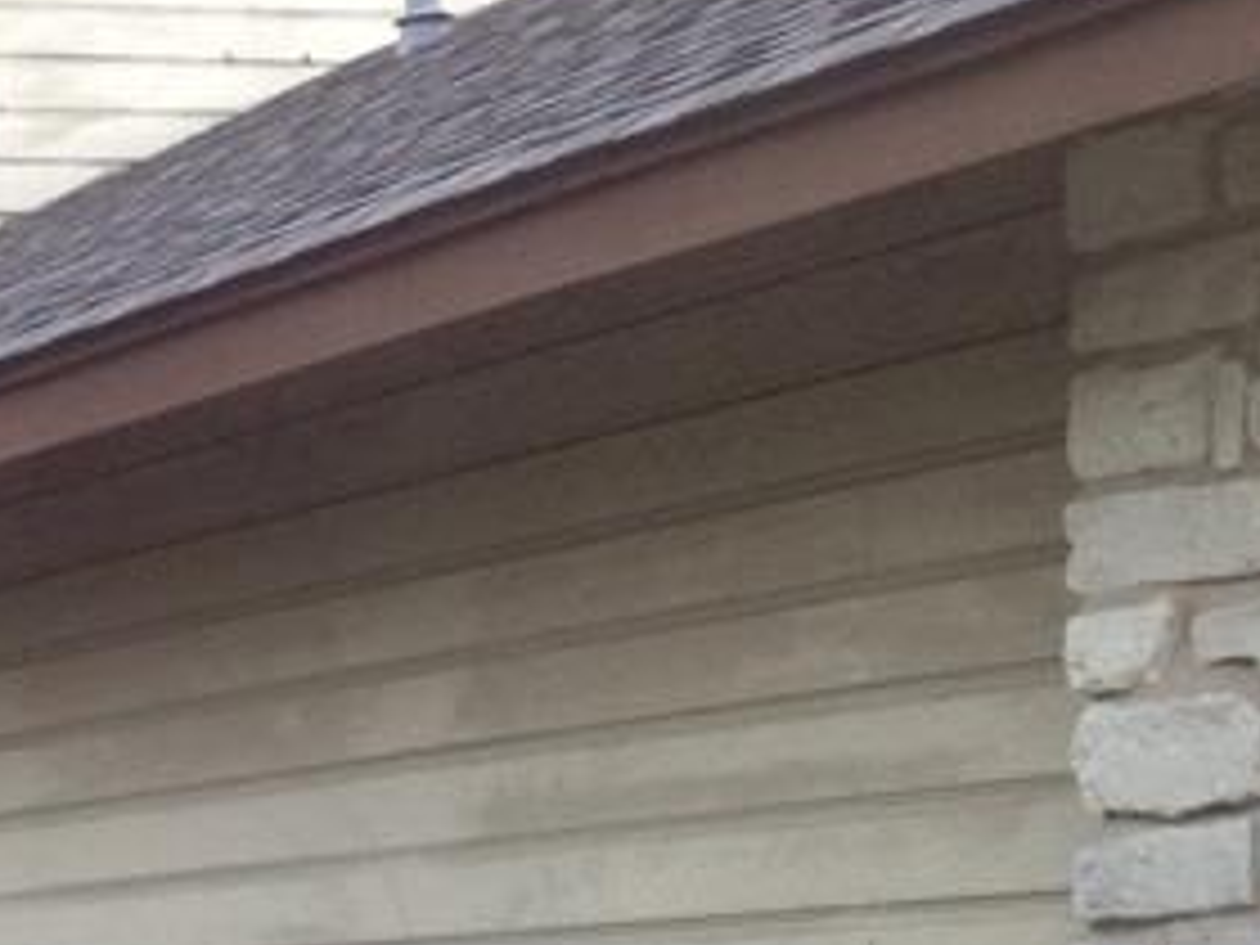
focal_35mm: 128
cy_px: 1588
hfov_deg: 14.4
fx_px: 4659
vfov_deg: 11.0
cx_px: -626
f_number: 2.4
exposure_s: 1/20
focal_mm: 4.28
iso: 100
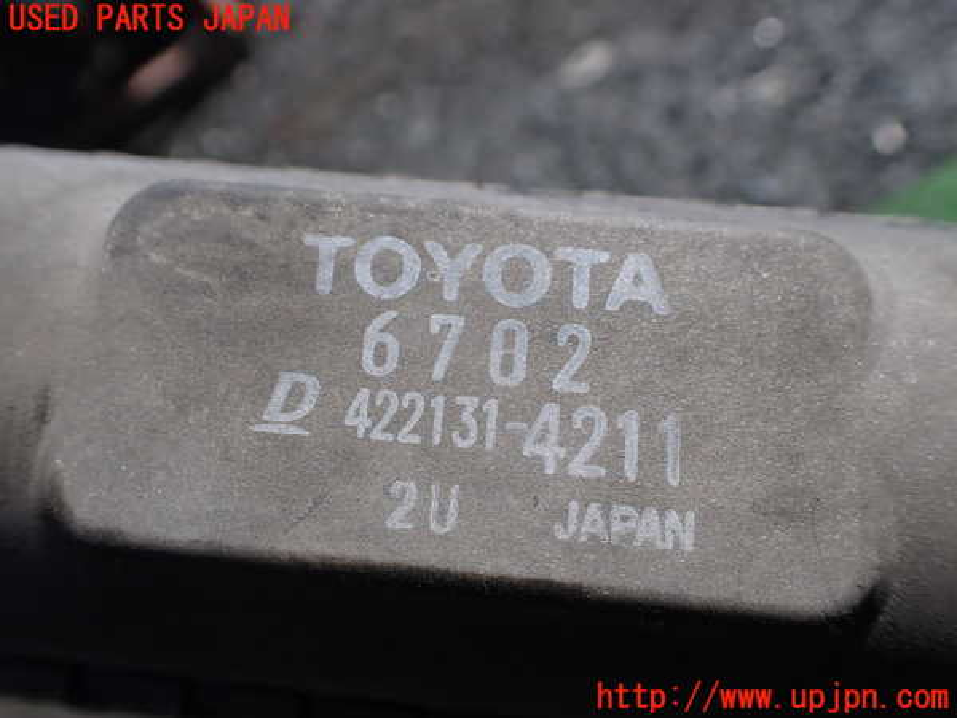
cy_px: 359
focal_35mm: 30
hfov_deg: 60.0
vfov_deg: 46.8
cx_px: 478
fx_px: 829
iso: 100
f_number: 3.2
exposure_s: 1/1000
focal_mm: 5.4
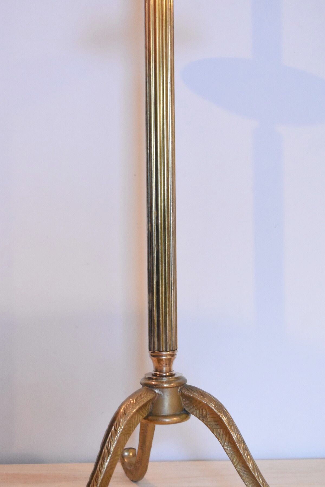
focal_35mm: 52
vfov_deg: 37.9
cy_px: 244
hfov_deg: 25.8
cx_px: 162
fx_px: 711
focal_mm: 35
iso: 6400
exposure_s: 1/125
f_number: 5.6
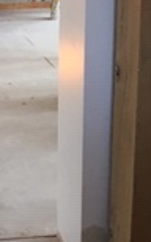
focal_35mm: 128
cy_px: -36
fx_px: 844
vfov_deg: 15.8
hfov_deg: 9.7
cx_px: -120
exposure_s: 1/30
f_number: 2.2
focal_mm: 4.15
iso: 64
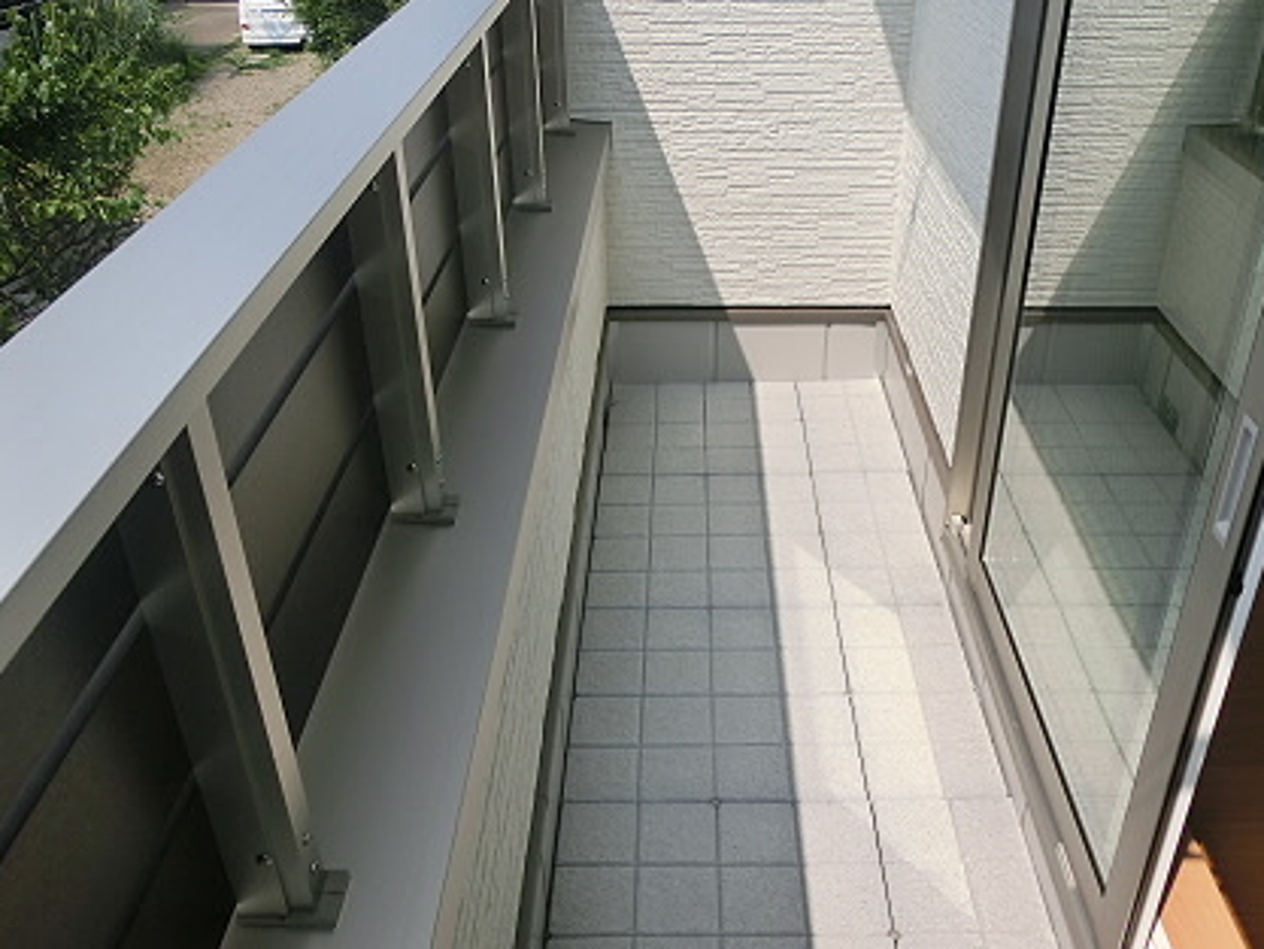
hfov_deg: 56.7
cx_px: 691
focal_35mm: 32
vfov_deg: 44.1
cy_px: 432
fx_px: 1169
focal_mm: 5.2
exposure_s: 1/320
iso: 80
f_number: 7.4
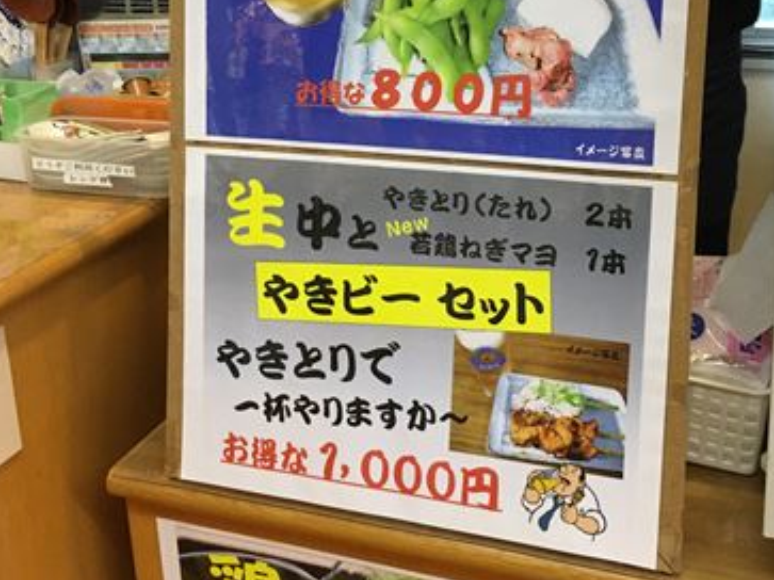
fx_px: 1073
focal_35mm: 48
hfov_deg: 39.6
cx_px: 446
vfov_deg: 29.9
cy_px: 160
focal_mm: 4.15
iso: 200
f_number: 2.2
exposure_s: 1/24
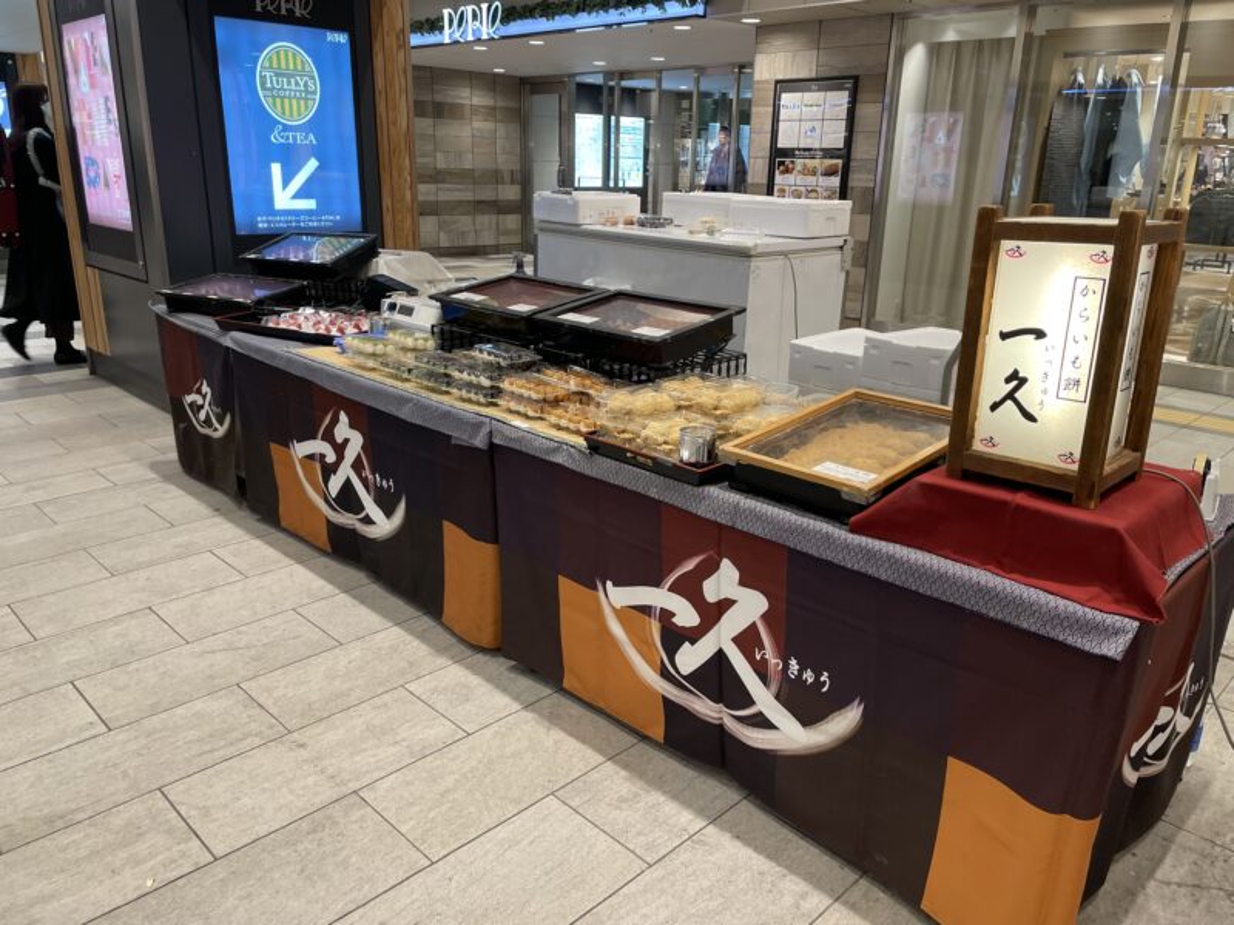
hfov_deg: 67.3
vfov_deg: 53.1
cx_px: 617
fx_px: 927
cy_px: 462
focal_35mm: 26
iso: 125
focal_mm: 4.2
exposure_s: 1/100
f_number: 1.6
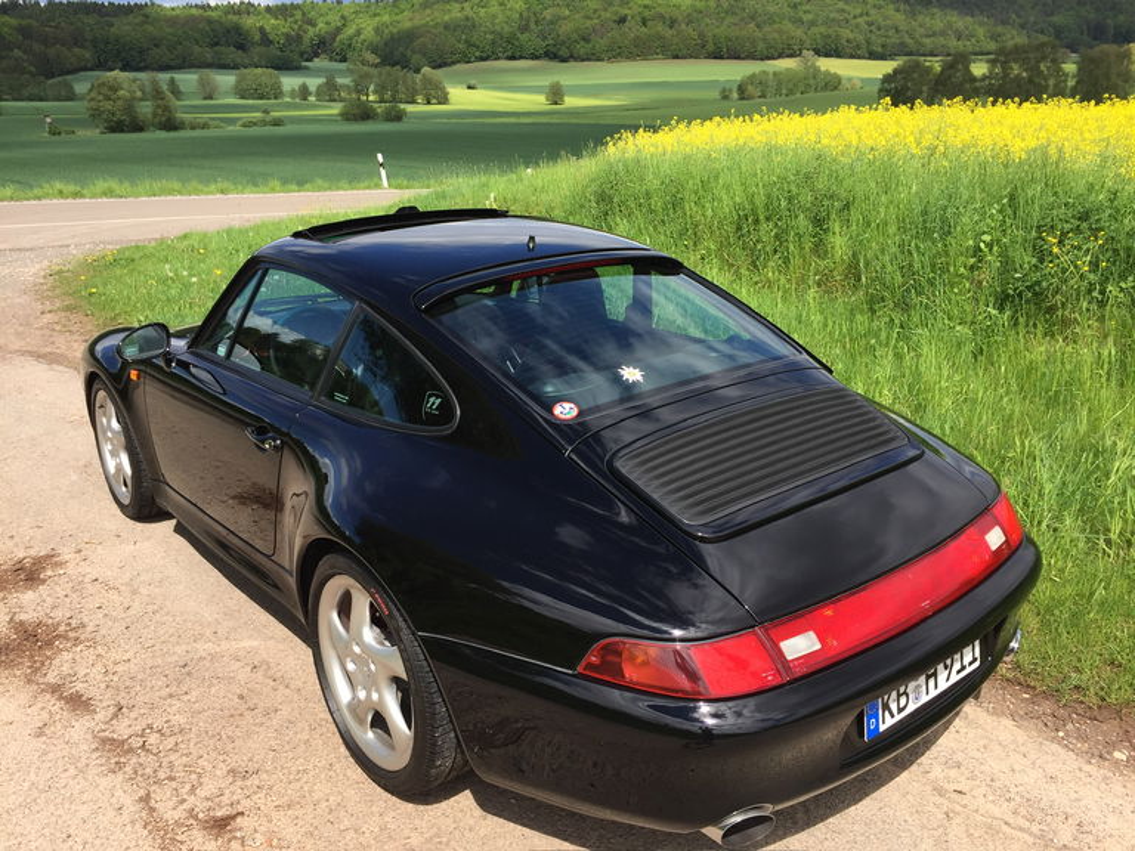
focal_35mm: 29
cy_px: 426
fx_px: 951
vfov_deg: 48.2
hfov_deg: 61.7
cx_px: 568
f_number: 2.2
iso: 32
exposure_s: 1/1721
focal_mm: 4.15
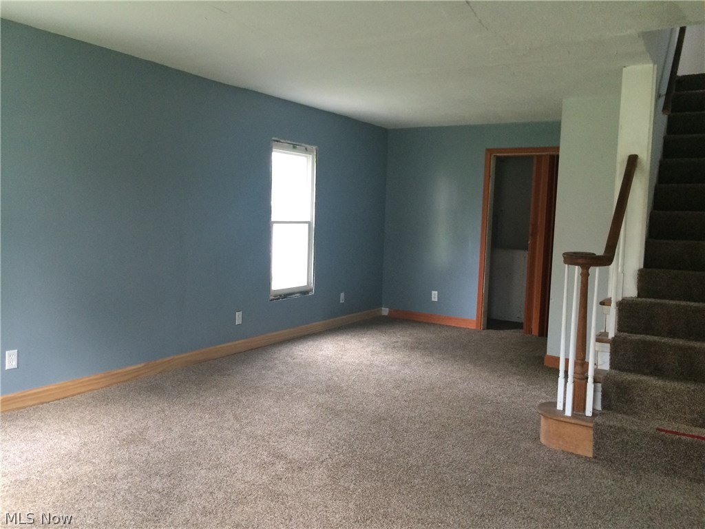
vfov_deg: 48.2
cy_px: 264
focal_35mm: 29
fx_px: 591
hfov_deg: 61.7
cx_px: 352
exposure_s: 1/30
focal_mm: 4.15
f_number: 2.2
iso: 160
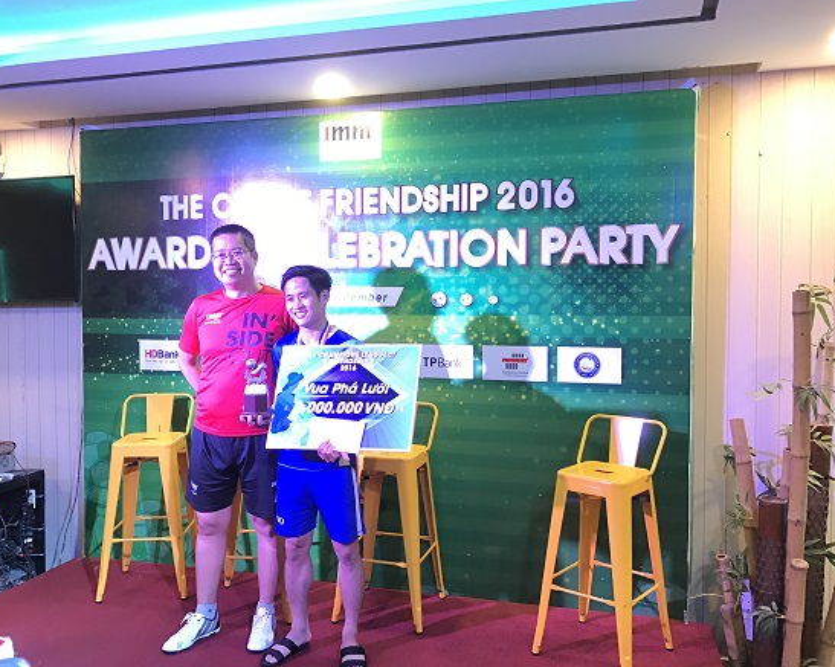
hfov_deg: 58.8
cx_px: 421
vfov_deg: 48.5
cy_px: 327
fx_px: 741
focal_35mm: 30
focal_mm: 3.99
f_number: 1.8
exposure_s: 1/15
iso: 100
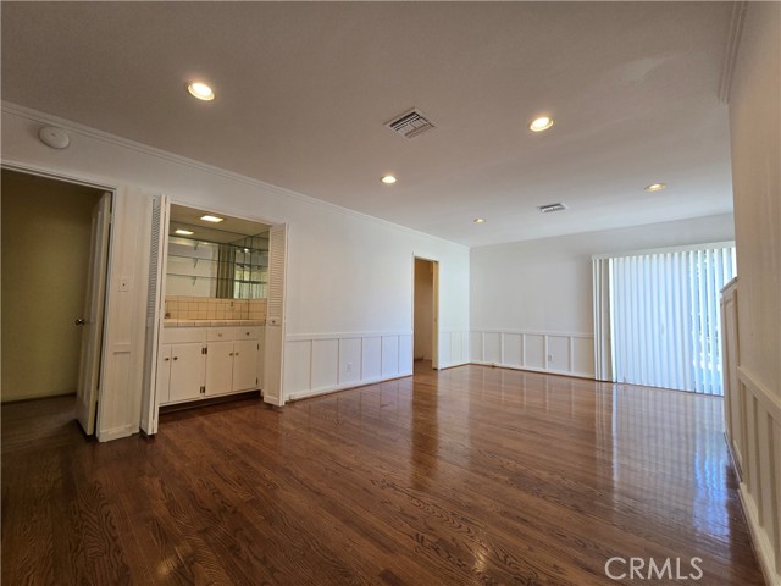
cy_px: 293
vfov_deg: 89.9
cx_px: 390
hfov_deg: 106.2
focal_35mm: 13
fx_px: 293
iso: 80
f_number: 2.2
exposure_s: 1/60
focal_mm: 2.2
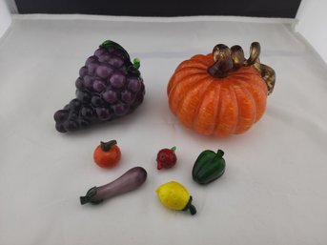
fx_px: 217
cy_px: 122
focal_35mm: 23
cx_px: 164
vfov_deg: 58.8
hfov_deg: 73.9
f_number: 1.8
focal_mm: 6.4
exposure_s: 1/236
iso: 12
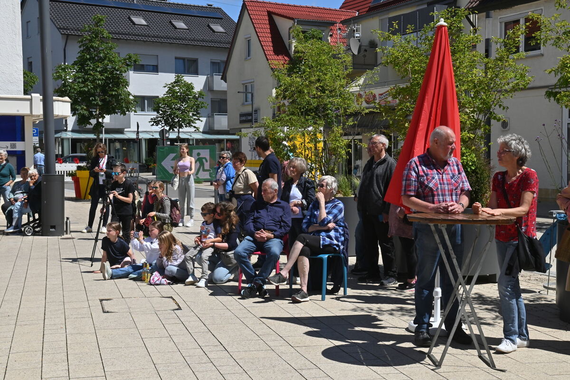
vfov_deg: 24.6
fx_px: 870
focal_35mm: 55
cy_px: 190
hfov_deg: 36.3
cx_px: 285
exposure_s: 1/320
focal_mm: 55
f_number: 22
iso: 900
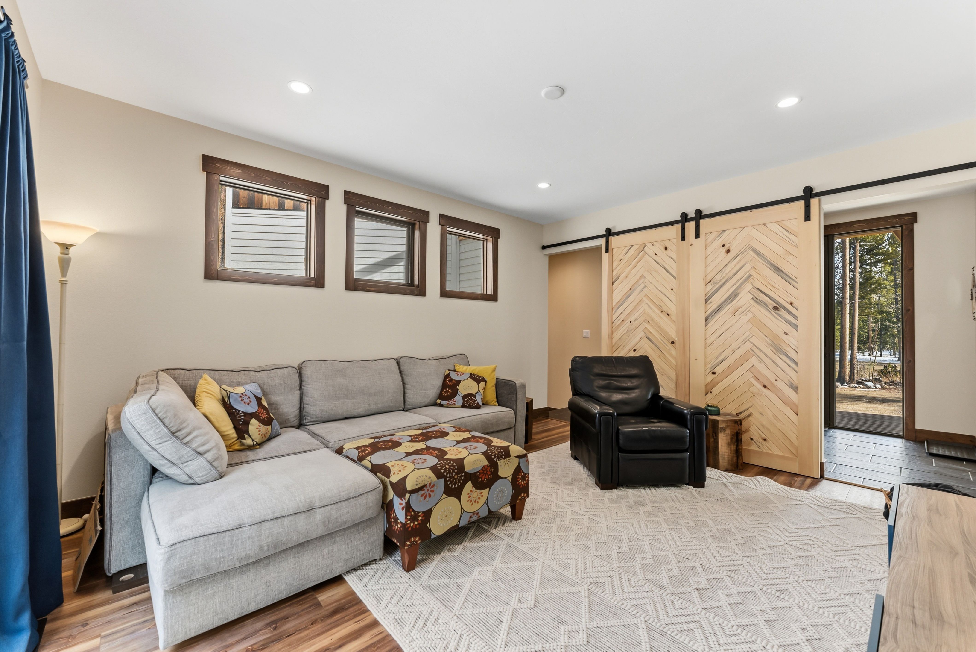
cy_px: 326
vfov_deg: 81.3
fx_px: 380
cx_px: 488
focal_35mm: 14
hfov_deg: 104.2
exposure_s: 1/320
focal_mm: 14
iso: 640
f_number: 6.3
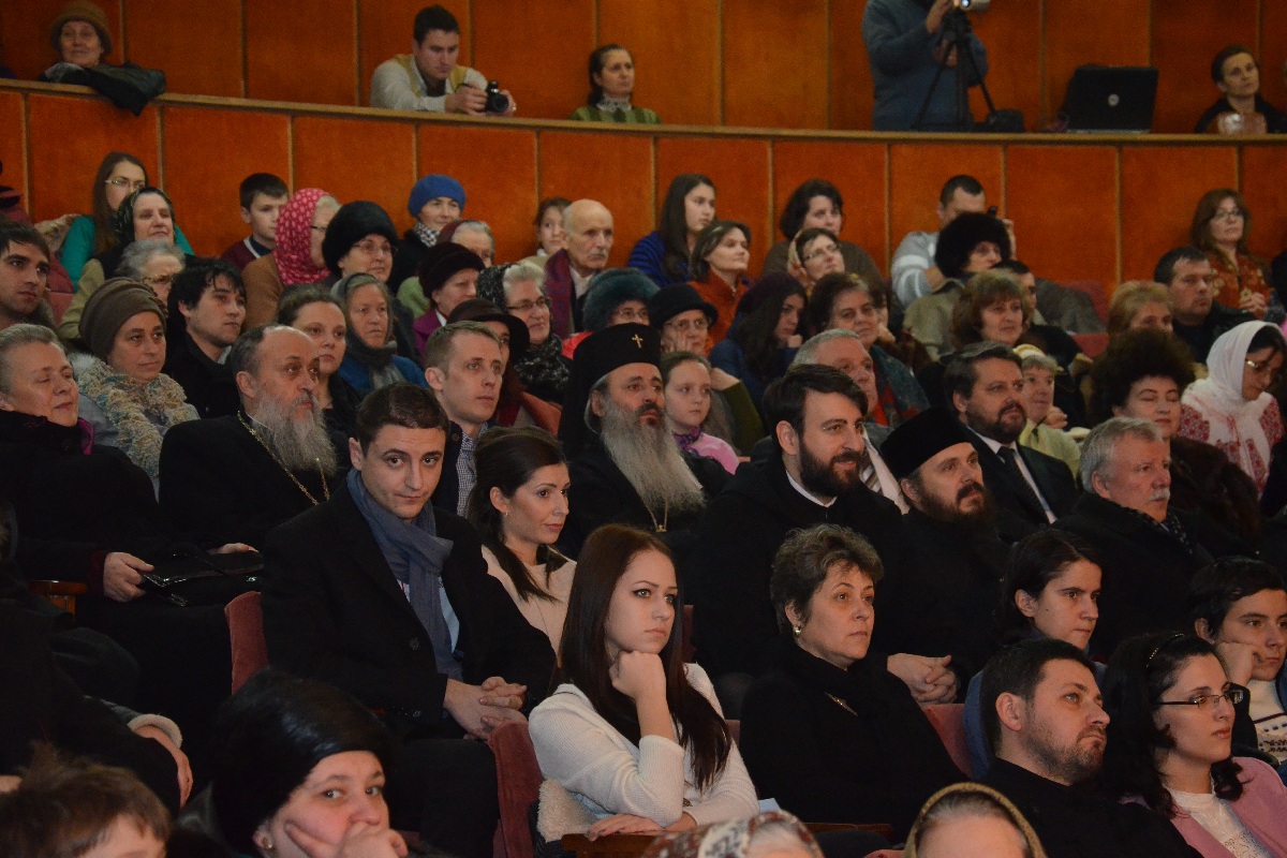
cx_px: 644
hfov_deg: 19.5
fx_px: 3753
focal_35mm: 105
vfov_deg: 13.0
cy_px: 429
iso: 3200
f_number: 5.3
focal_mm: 70
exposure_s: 1/60
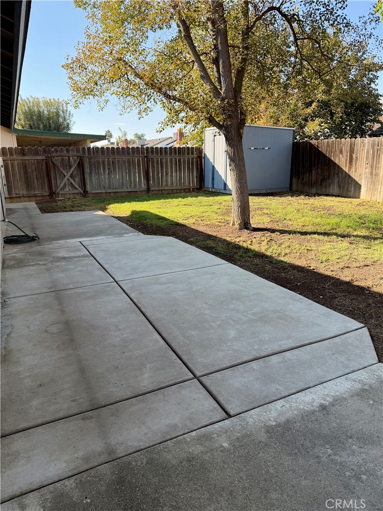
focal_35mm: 24
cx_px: 192
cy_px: 256
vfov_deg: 71.6
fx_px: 354
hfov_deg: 56.8
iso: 100
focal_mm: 6.76
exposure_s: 1/1139
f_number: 1.78
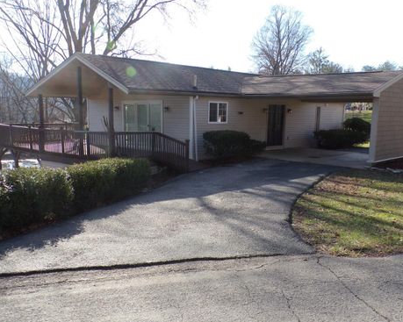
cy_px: 163
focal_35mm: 34
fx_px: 405
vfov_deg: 43.3
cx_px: 219
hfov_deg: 52.8
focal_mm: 5.8
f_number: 4.6
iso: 80
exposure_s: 1/220
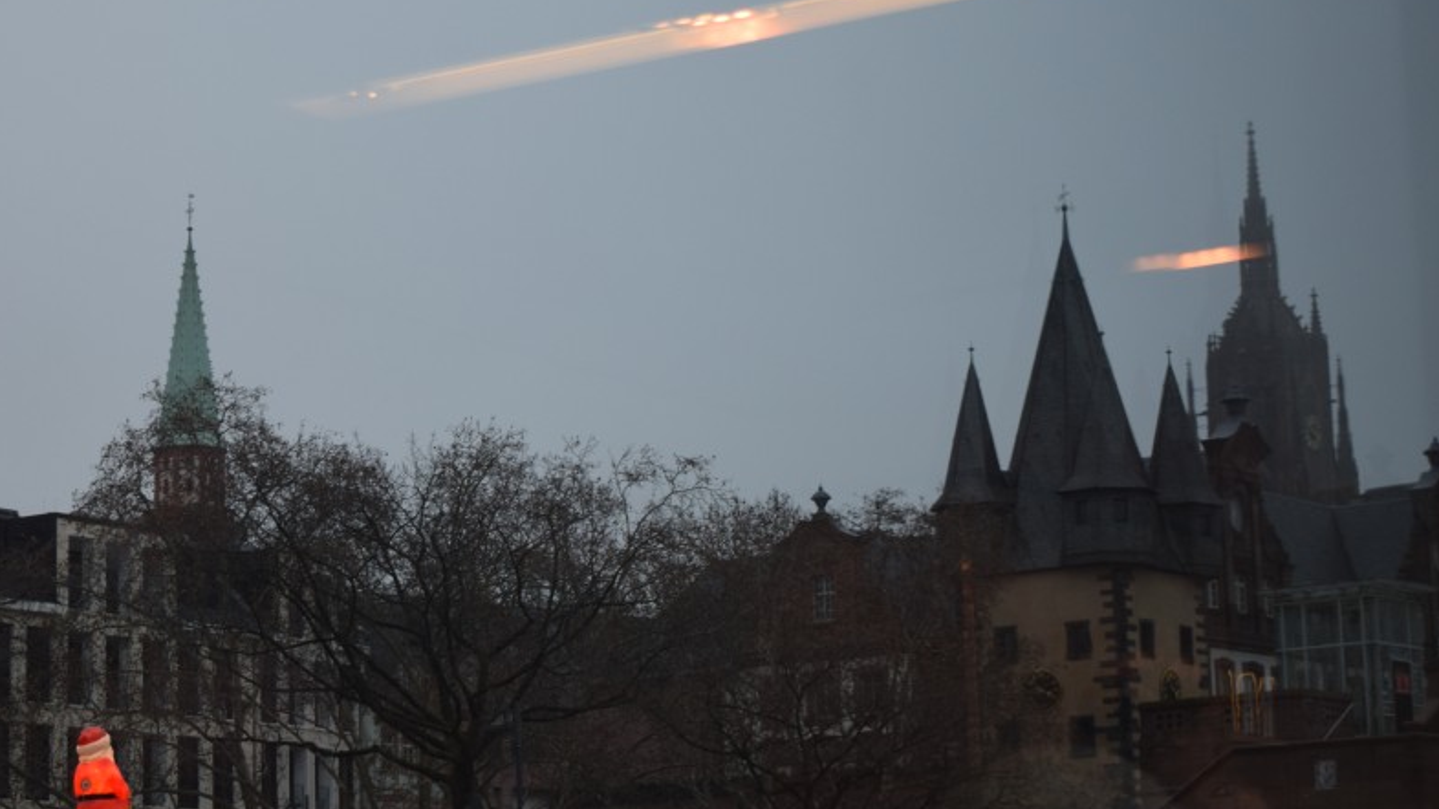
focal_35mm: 86
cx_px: 608
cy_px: 423
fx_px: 3281
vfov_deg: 14.1
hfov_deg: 24.7
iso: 400
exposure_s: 1/100
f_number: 5
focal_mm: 42
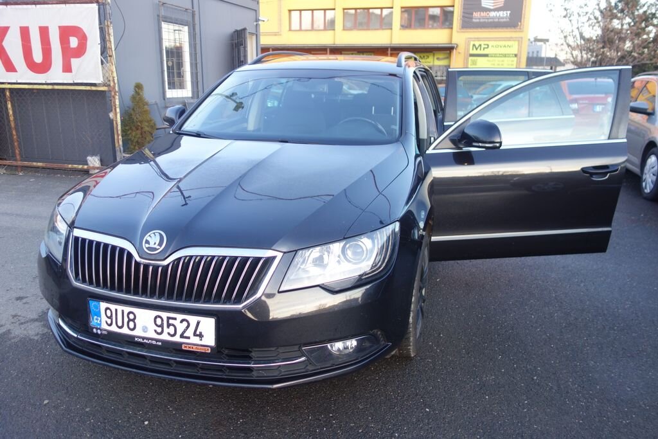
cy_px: 220
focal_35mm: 28
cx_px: 329
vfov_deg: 46.4
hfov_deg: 65.5
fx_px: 512
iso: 125
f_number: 1.8
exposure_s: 1/60
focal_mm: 10.4
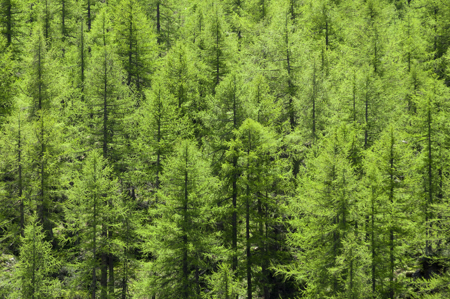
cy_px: 136
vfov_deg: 5.5
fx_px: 3111
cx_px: 200
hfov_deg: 8.3
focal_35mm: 249
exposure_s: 1/500
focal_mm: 140
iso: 200
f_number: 5
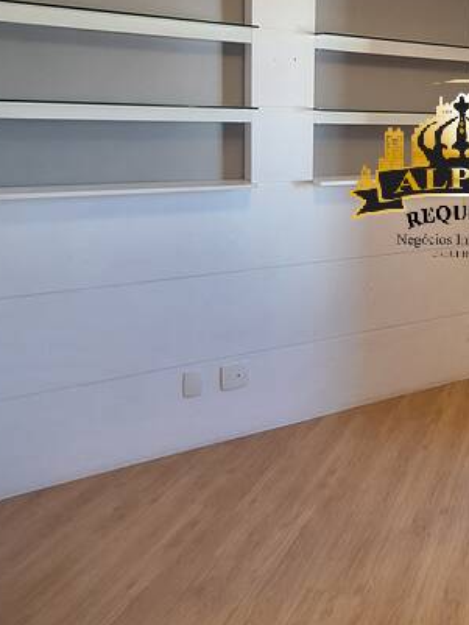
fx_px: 632
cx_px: 483
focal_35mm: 35
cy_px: 175
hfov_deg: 36.1
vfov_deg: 50.9
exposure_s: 1/40
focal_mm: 1.74
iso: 50
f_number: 2.2
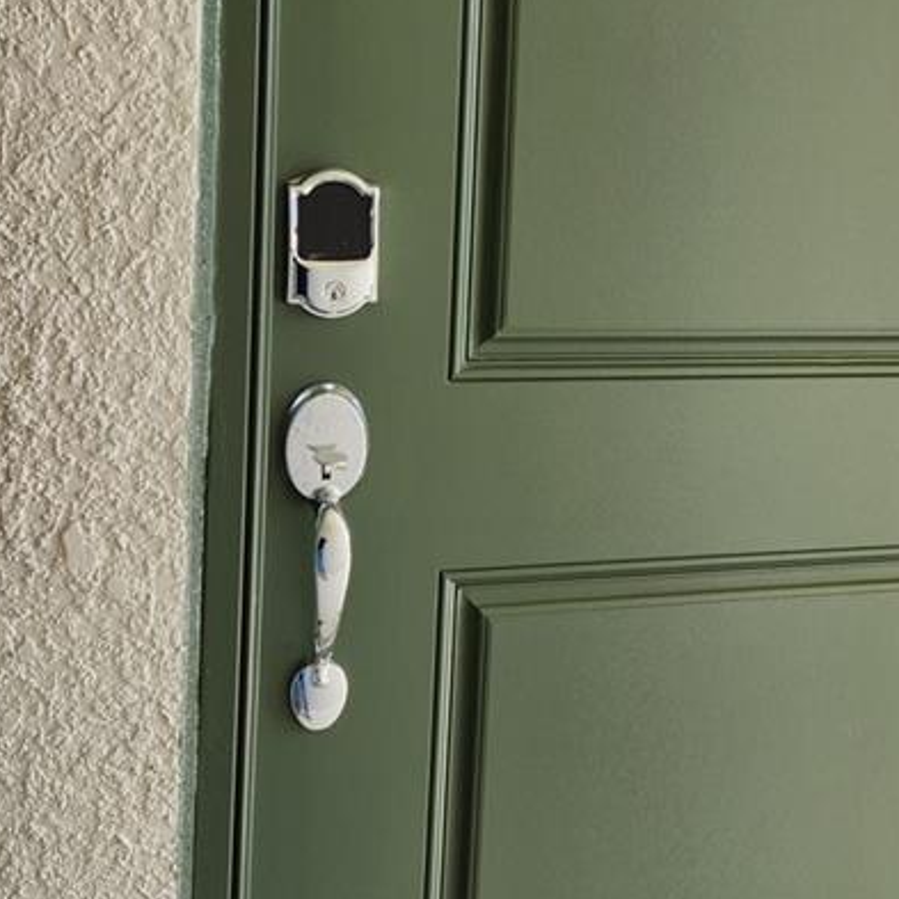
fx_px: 1822
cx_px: 780
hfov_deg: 26.9
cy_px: 224
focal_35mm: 62
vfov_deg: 27.3
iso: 20
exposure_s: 1/182
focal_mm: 5.4
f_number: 1.8
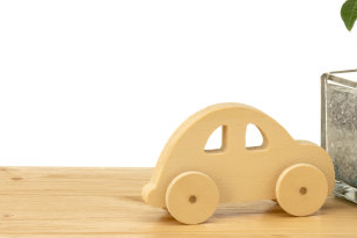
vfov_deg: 5.2
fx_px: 2597
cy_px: 60
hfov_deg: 7.9
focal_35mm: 262
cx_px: 190
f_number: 14
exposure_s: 1/160
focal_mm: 88
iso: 100
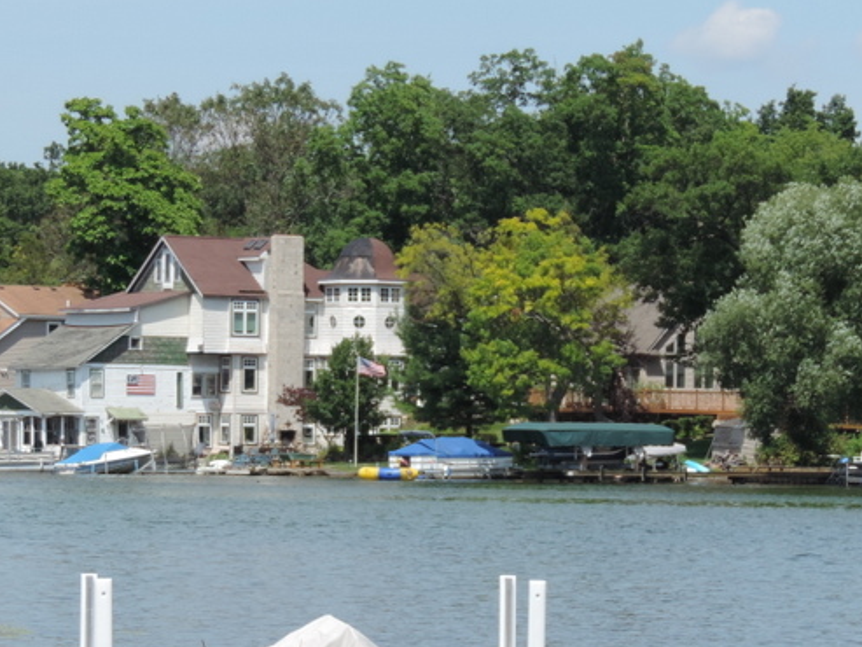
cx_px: 390
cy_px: 441
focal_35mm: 218
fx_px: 5430
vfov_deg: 6.8
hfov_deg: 9.1
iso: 80
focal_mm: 18.7
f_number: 4.2
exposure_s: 1/640
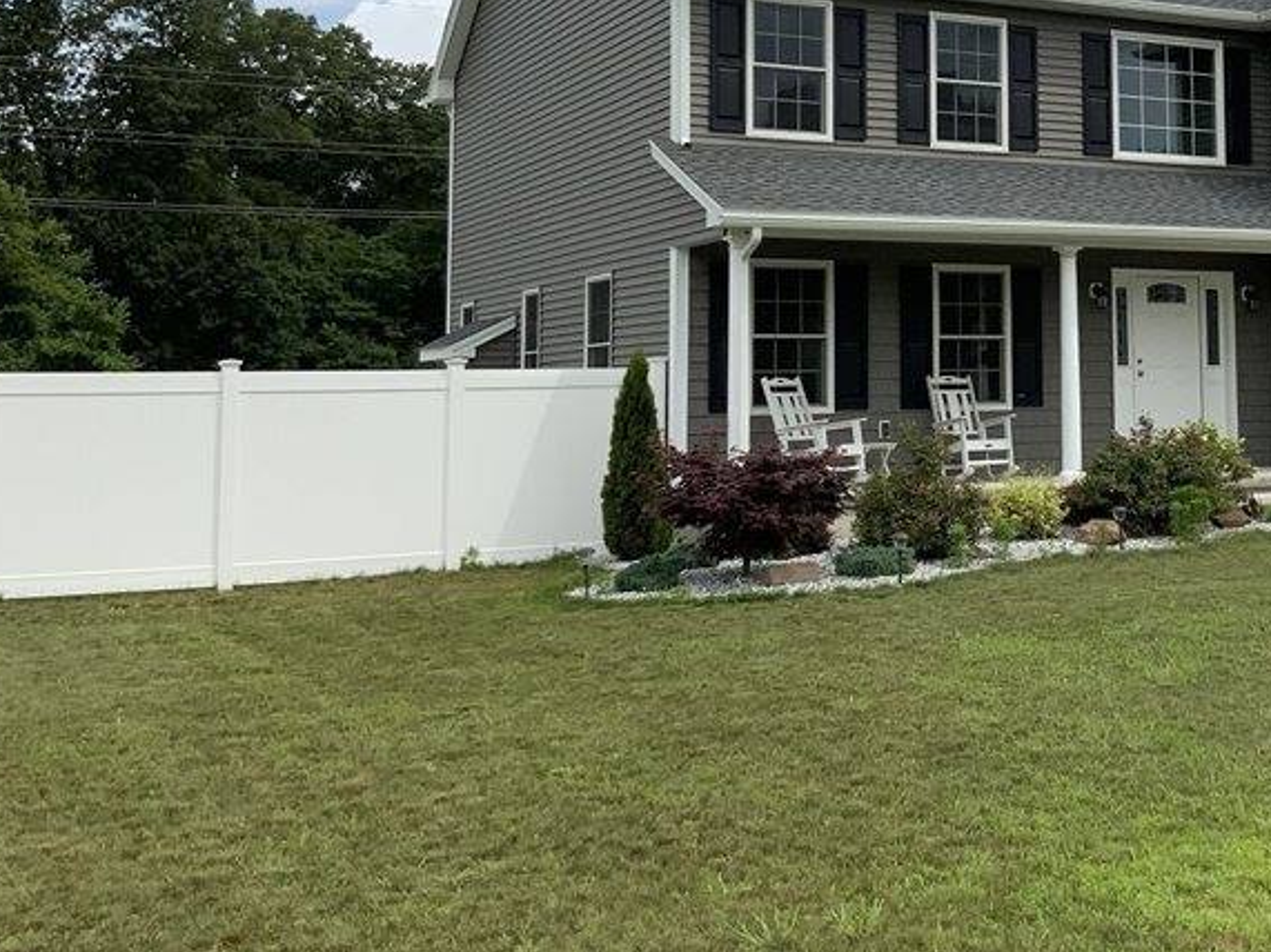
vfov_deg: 27.5
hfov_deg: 35.3
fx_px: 1909
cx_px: 1071
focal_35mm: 52
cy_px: 211
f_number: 1.8
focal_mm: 3
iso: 20
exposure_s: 1/2959
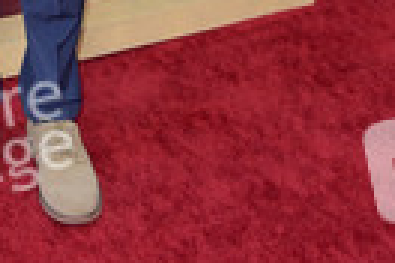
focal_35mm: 115
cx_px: 7
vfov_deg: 10.7
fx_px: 1262
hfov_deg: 17.4
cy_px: -296
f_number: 5.6
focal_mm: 38
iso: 500
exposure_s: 1/250
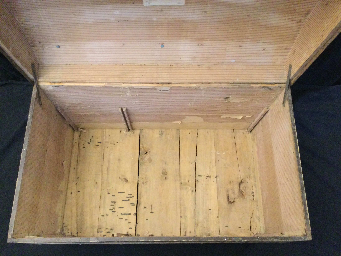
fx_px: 305
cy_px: 128
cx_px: 170
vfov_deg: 45.4
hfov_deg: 58.4
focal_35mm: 31
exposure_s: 1/17
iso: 400
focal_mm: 3.3
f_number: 2.4
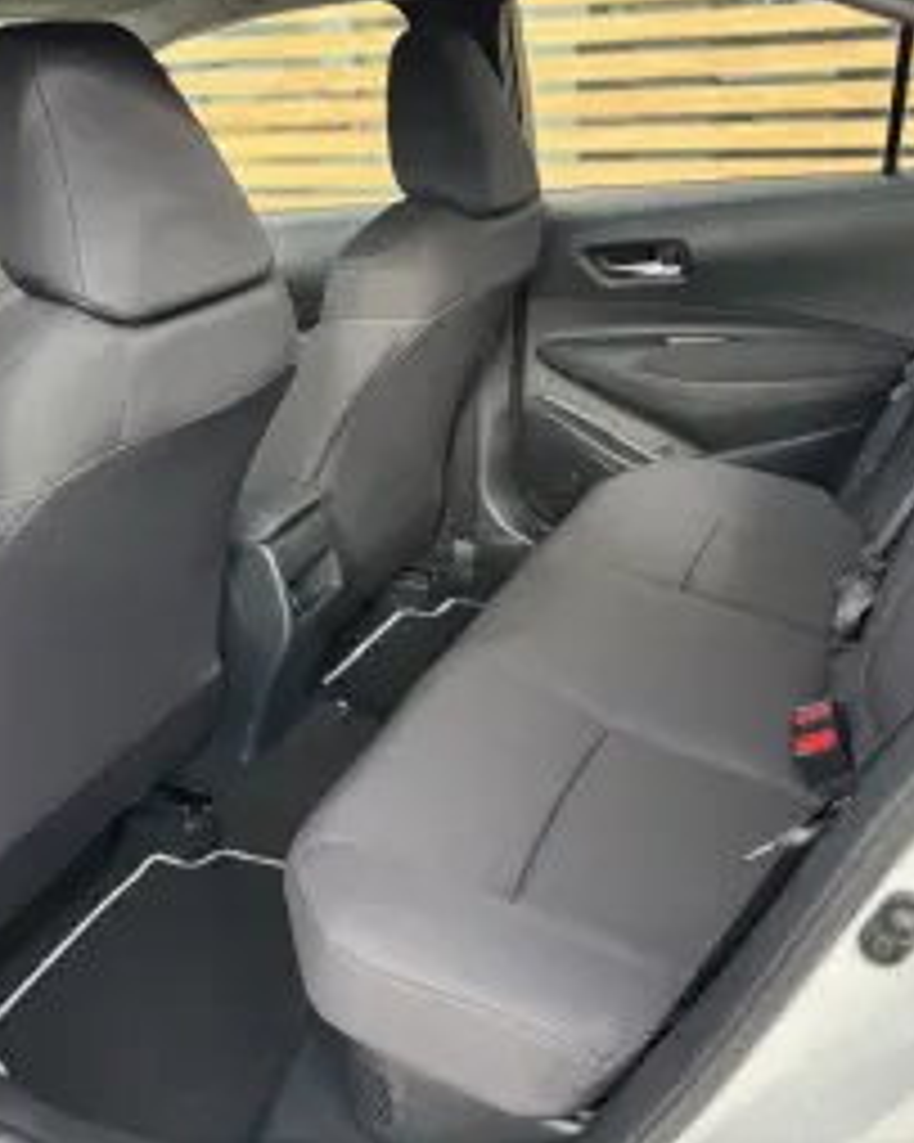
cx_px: 482
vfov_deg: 50.3
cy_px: 540
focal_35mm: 36
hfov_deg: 41.1
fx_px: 1218
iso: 50
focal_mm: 5.96
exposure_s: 1/167
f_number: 1.6
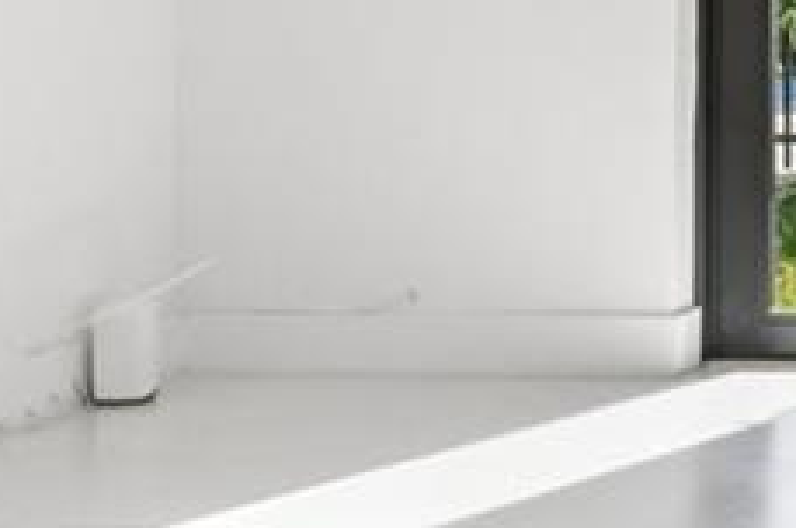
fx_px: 2937
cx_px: 1728
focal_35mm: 133
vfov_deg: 10.1
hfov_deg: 12.9
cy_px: -127
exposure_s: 1/25
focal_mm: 19
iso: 100
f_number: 8
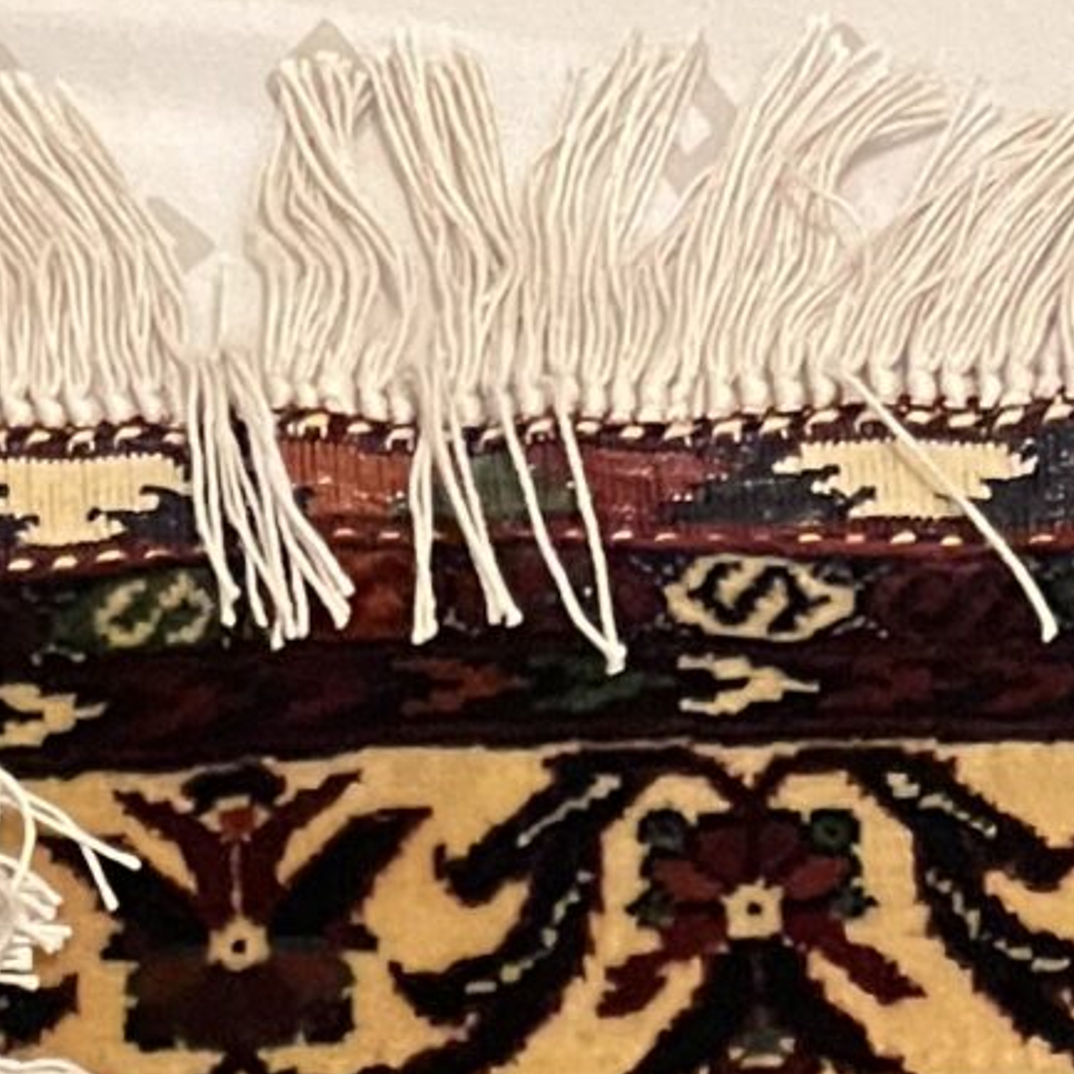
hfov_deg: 12.7
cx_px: -20
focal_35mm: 136
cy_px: 3162
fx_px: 4774
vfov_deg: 9.9
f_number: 1.6
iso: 640
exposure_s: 1/30
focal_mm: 5.1
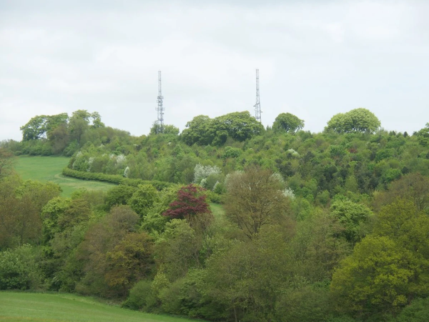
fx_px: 1301
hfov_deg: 18.7
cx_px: 214
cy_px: 161
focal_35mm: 105
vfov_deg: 14.1
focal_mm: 22.05
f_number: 3.8
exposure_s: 1/400
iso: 64
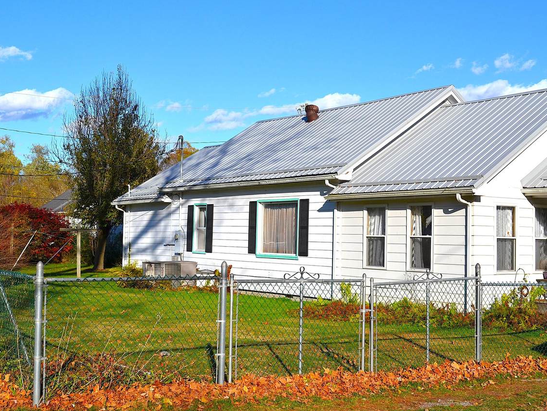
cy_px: 205
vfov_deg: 29.7
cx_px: 245
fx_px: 774
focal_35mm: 49
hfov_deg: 38.9
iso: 100
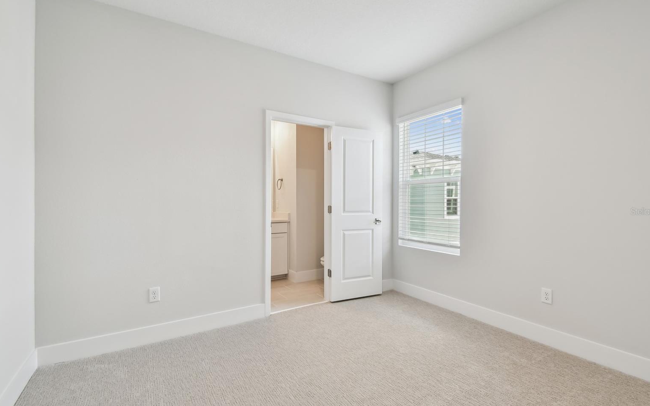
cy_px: 211
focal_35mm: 16
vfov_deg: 71.2
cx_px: 328
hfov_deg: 97.8
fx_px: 283
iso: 100
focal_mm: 10
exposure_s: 1/13
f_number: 7.1
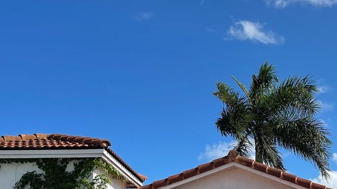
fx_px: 590
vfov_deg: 18.1
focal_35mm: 66
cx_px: 243
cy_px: 147
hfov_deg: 31.5
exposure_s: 1/4525
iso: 32
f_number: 1.6
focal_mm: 5.1
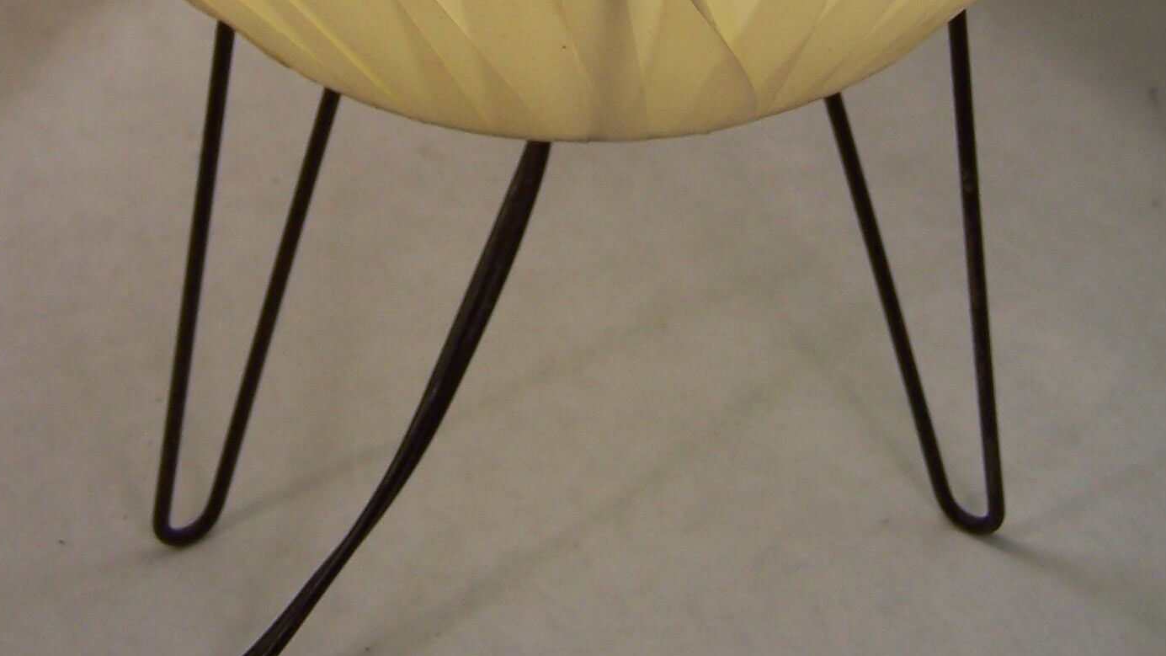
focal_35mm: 77
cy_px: -412
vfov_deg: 14.3
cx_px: 578
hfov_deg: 27.5
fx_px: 2381
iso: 80
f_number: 2.8
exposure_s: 1/250
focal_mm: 6.3
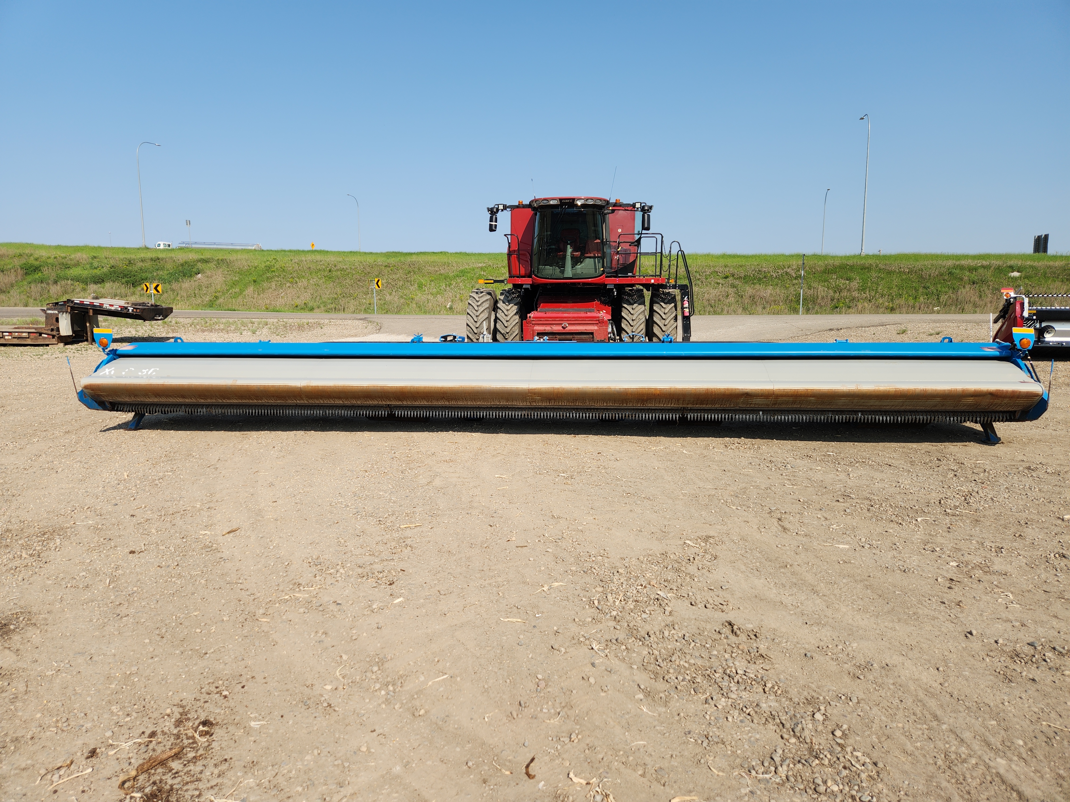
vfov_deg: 58.9
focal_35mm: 23
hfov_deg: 73.9
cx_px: 535
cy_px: 401
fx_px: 711
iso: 20
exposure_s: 1/1946
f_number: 1.8
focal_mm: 5.4
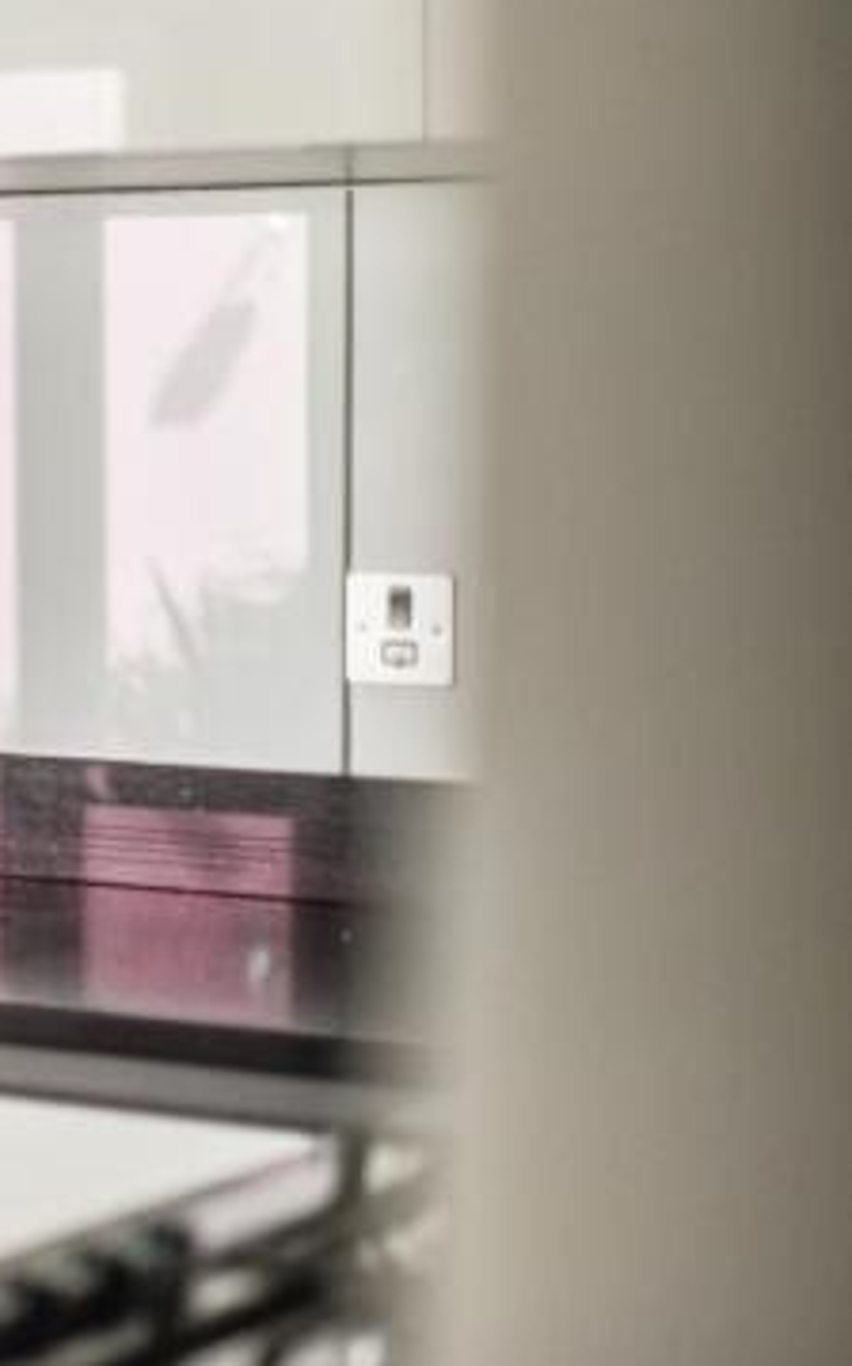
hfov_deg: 13.3
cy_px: 626
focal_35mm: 93
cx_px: -373
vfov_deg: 22.3
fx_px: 3459
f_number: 1.4
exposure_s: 1/2500
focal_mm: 50
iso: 400
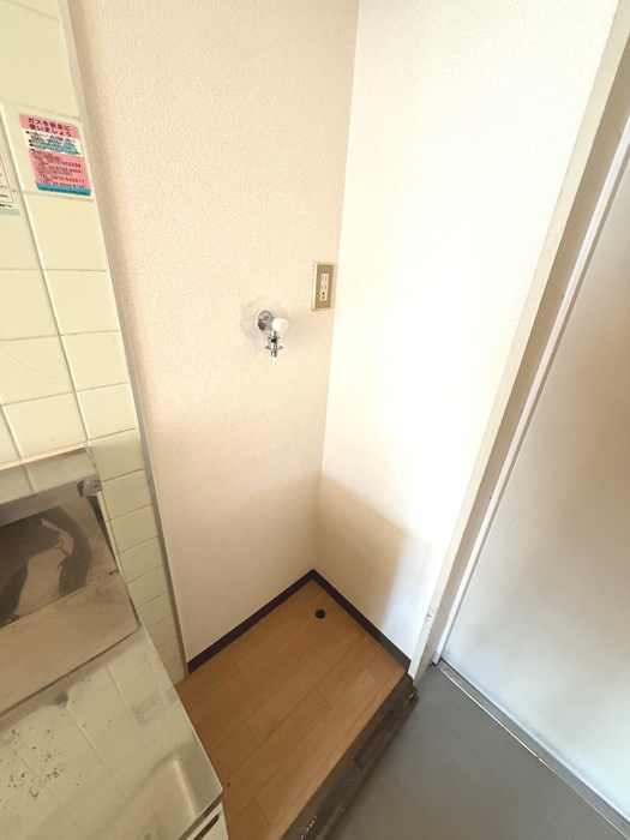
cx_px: 315
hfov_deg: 85.7
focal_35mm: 14
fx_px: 340
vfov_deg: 102.1
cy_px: 420
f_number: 2.2
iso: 400
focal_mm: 2.22
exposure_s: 1/90
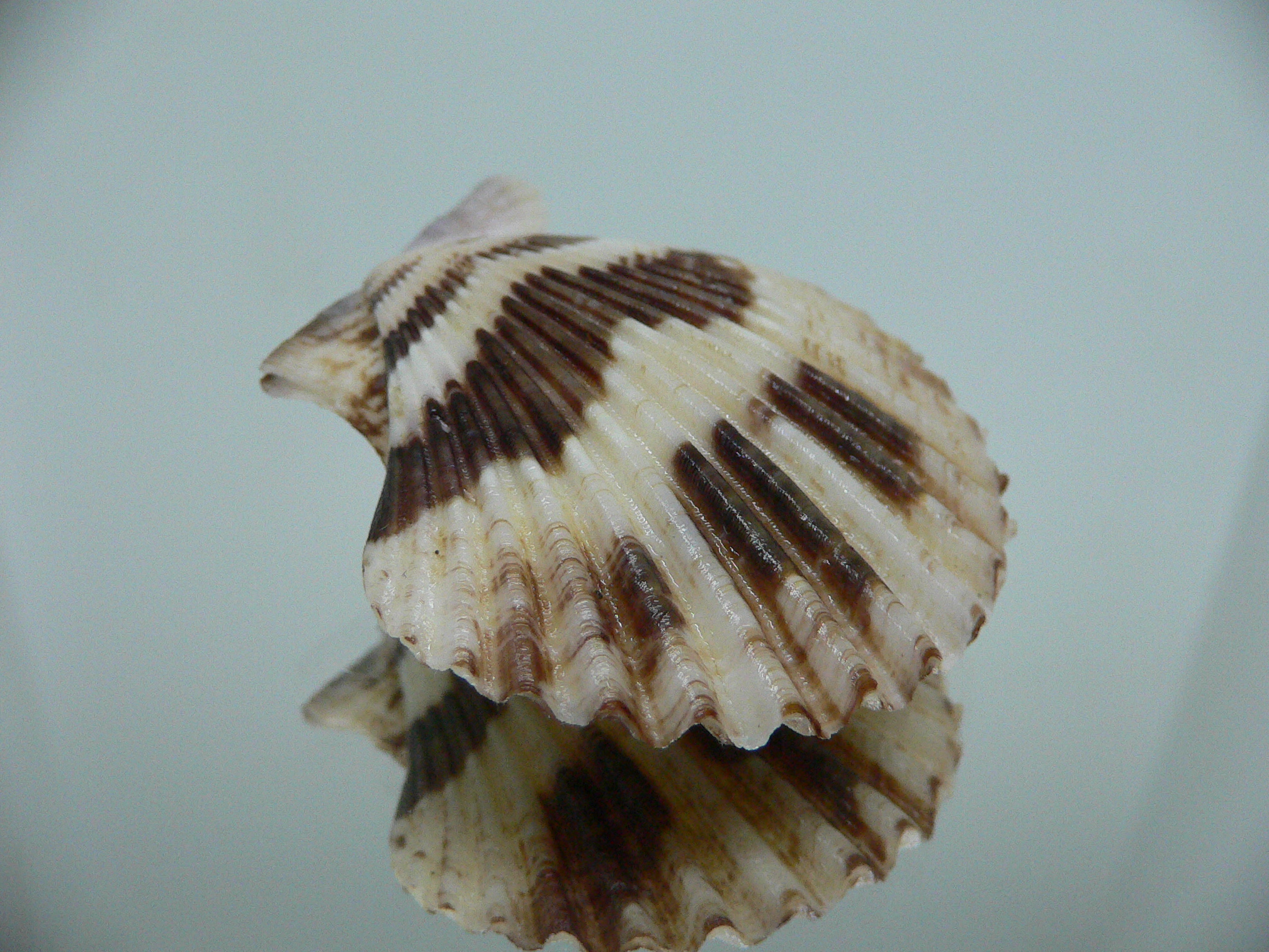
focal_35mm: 35
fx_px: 1283
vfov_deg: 40.7
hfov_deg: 52.6
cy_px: 476
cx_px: 634
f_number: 2.8
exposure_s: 1/60
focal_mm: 4.6
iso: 200
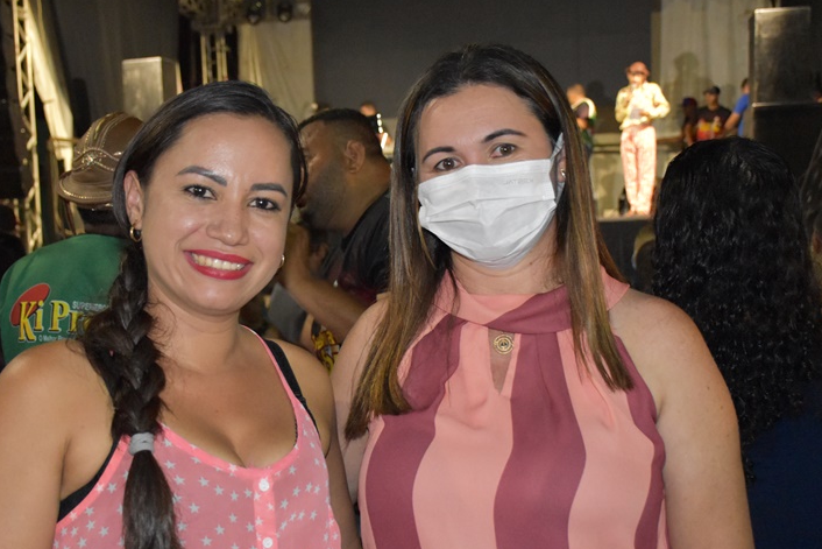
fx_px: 1179
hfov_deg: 38.3
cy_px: 317
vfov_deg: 26.1
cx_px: 349
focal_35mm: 52
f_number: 4
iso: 4500
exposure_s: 1/60
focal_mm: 27
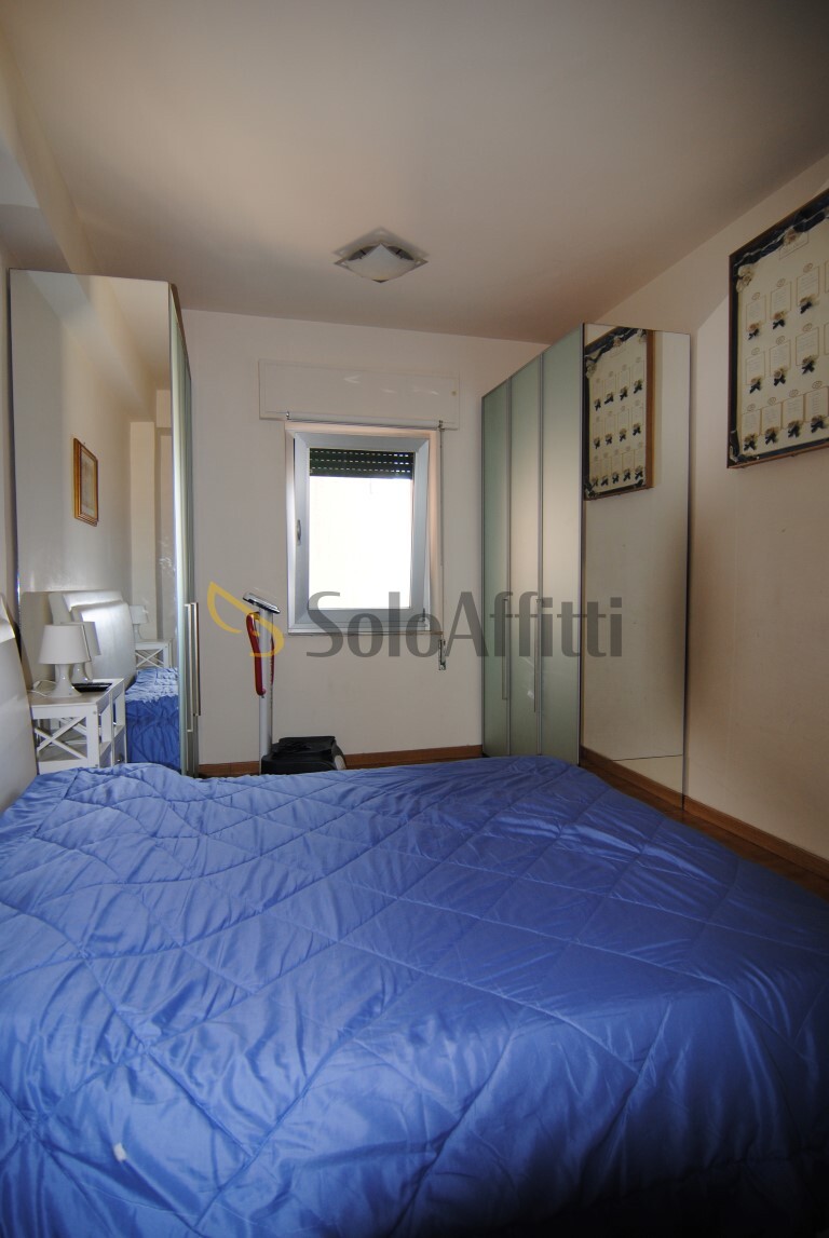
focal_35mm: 18
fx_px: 620
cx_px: 414
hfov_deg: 67.5
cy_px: 619
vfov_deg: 89.9
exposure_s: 1/60
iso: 200
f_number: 4
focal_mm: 12
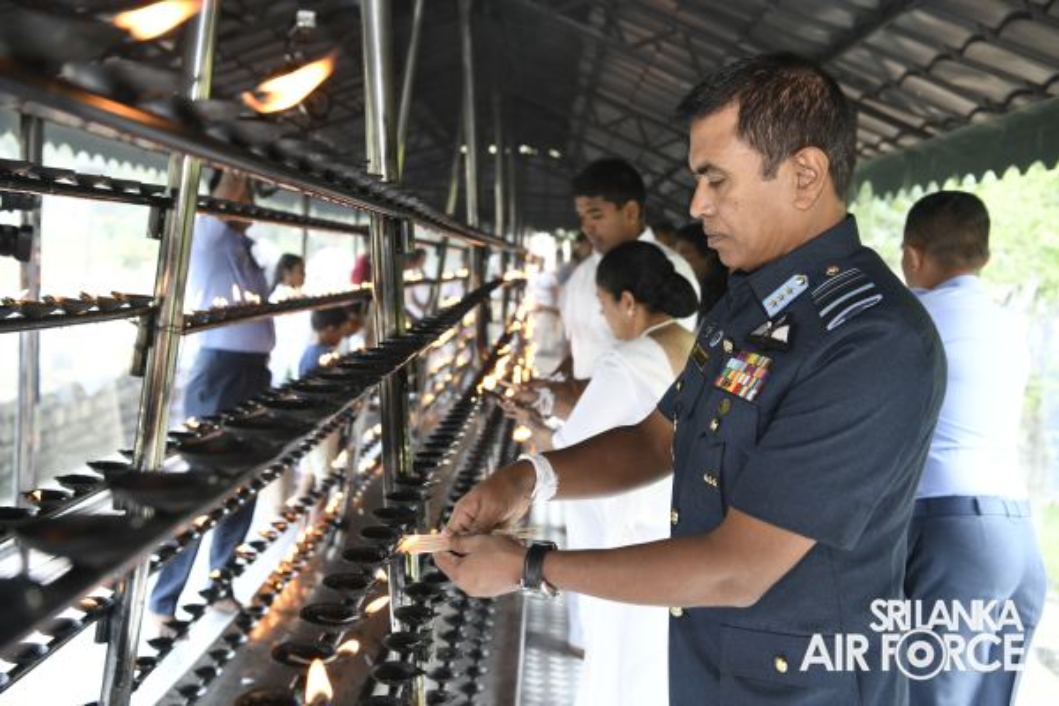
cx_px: 530
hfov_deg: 53.1
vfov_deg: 36.9
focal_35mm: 36
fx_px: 1059
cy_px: 353
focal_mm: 36
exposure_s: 1/100
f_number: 4
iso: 640
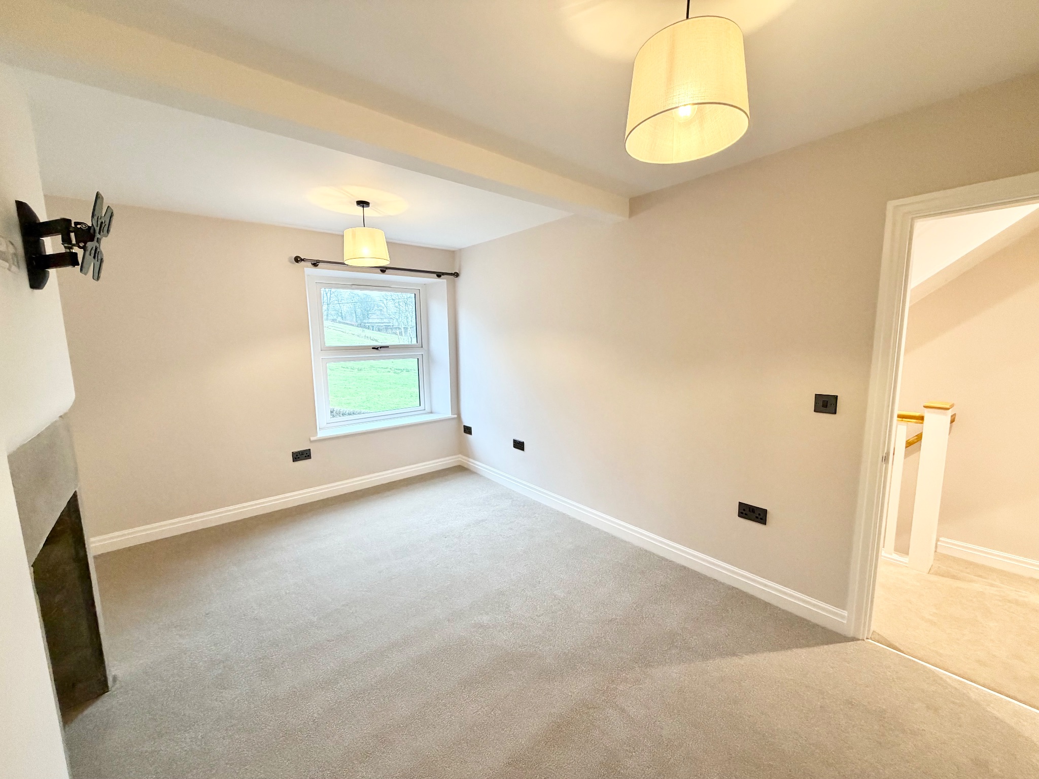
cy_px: 390
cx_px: 520
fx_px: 420
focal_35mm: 14
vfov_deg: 85.7
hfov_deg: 102.1
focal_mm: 2.22
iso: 250
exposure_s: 1/50
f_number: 2.2
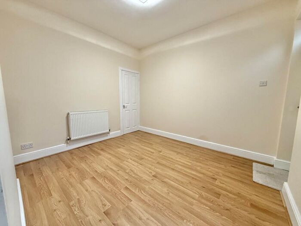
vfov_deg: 85.7
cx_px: 150
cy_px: 113
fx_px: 122
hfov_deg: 102.1
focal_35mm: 14
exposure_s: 1/100
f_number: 2.2
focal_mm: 2.22
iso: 320
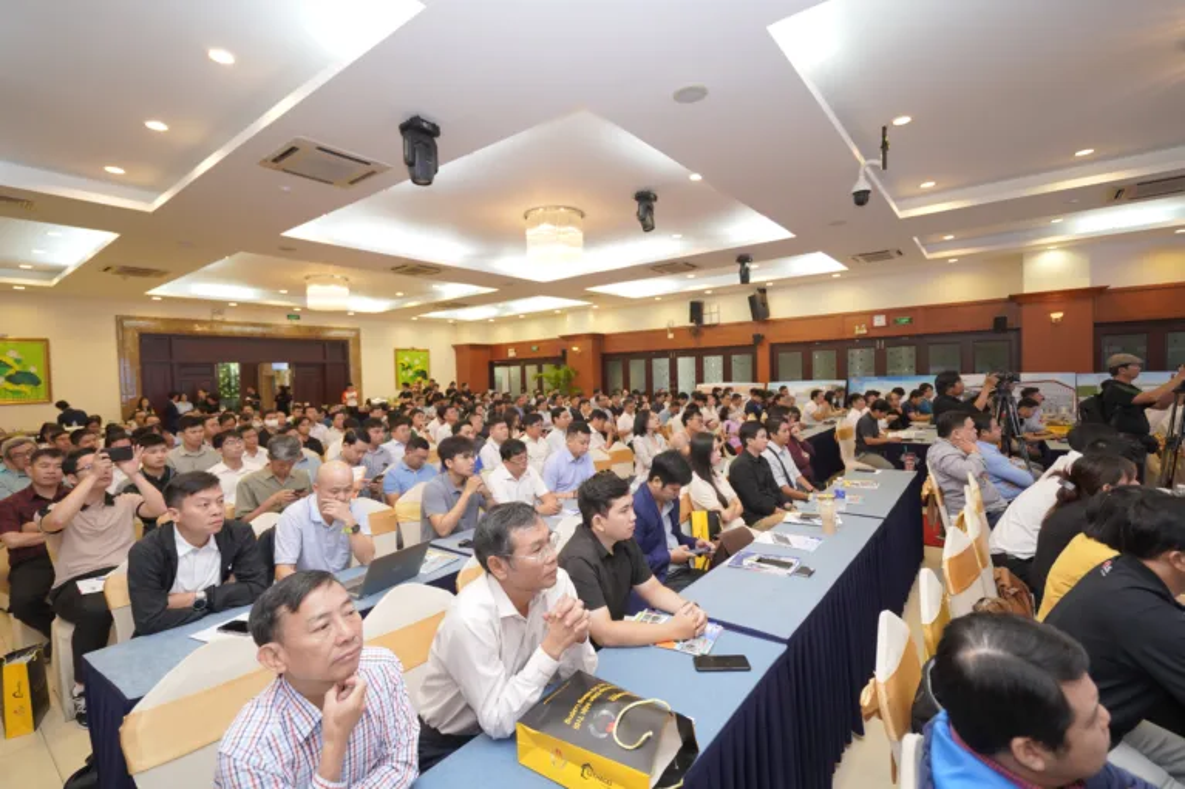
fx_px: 527
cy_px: 394
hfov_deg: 96.7
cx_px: 592
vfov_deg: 73.7
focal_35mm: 16
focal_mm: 16
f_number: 4
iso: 2500
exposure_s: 1/160
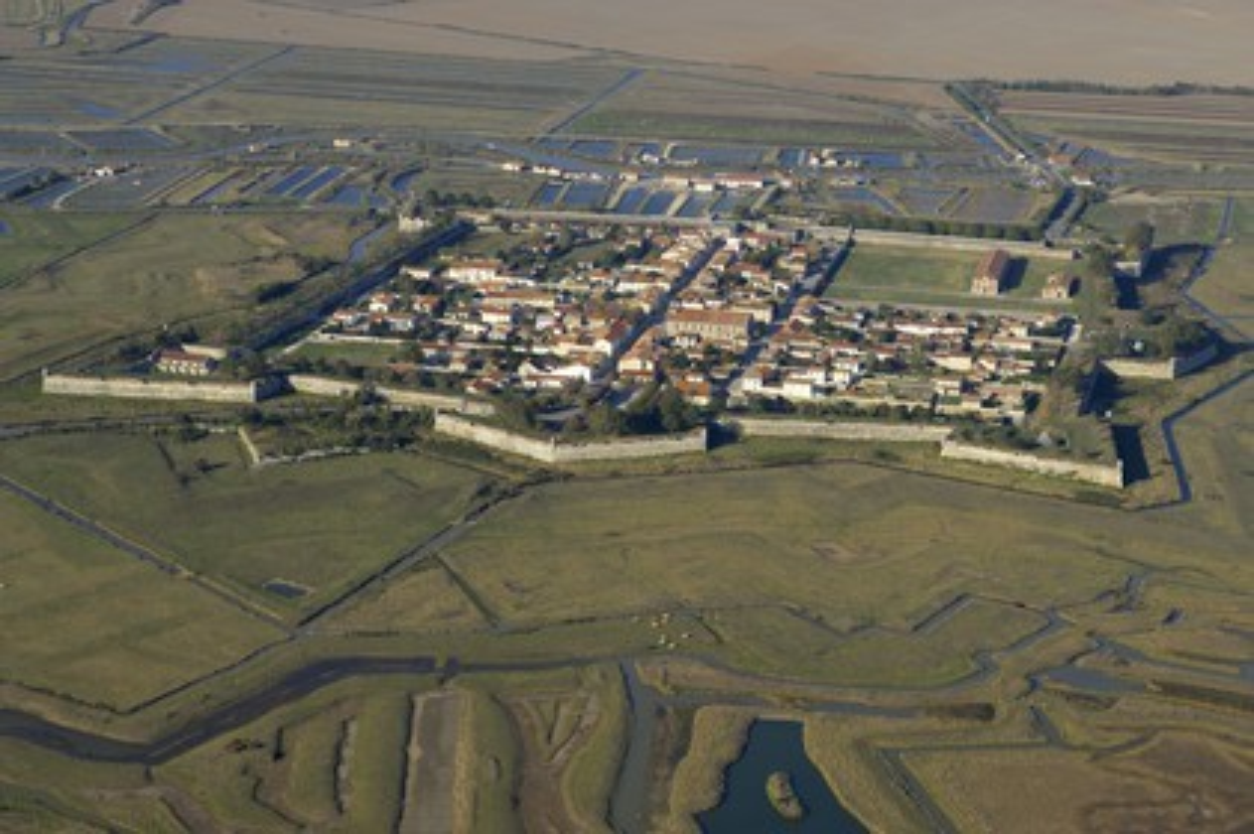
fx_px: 2924
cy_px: 417
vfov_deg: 16.2
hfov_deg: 24.2
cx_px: 627
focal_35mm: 84
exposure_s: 1/640
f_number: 5
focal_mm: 56
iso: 100
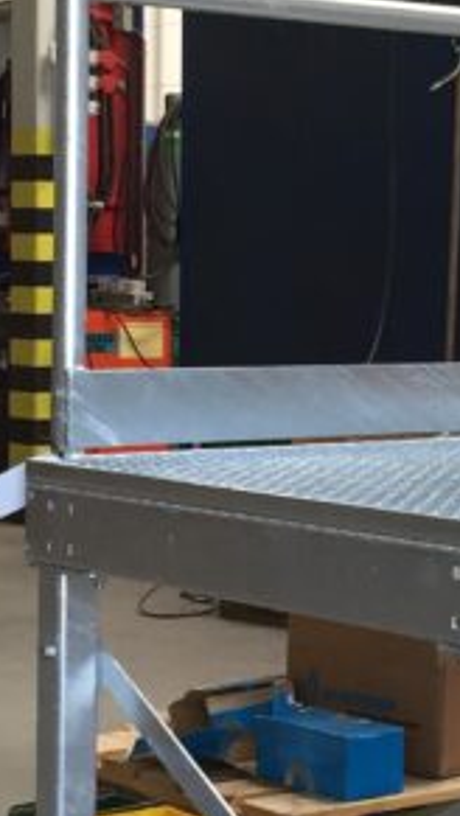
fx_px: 2403
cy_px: 297
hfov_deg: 10.6
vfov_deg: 19.2
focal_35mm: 111
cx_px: 651
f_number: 2.2
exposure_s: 1/40
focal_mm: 4.15
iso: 32
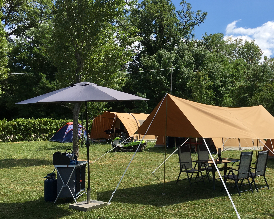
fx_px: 341
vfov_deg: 35.5
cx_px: 197
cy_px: 135
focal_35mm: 42
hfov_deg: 42.8
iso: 25
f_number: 2.2
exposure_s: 1/1374
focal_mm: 4.15
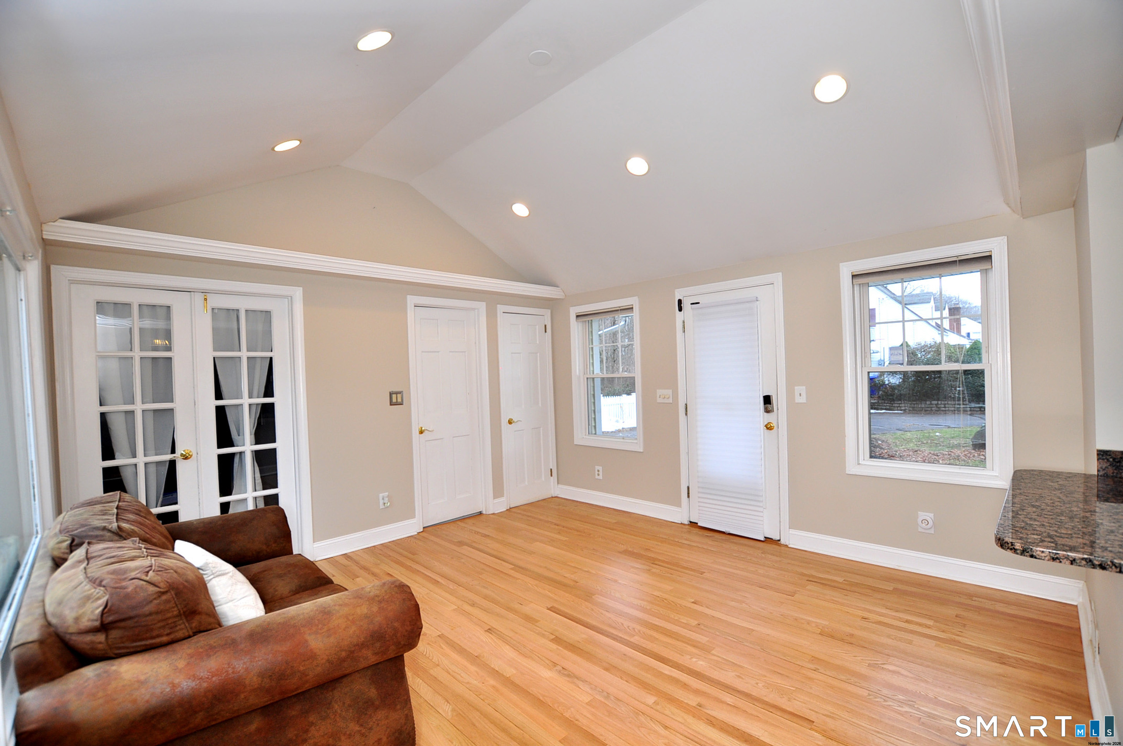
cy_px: 373
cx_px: 562
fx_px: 467
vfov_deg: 77.2
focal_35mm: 15
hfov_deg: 100.5
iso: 250
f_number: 4.5
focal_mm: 10
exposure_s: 1/125
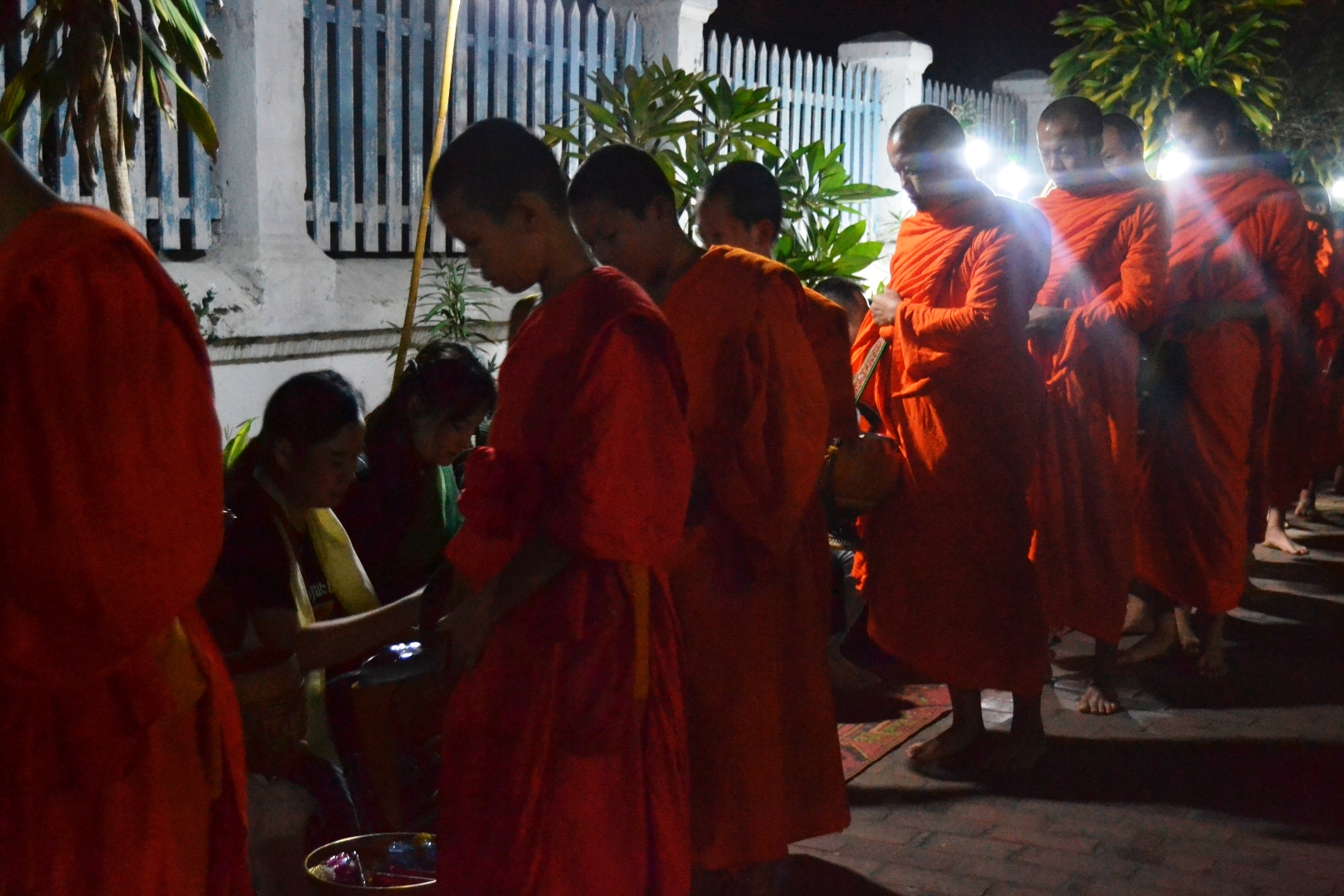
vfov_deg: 26.5
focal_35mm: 51
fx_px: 1904
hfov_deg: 38.9
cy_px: 448
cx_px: 672
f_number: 4.5
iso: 3200
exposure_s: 1/15
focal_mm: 34
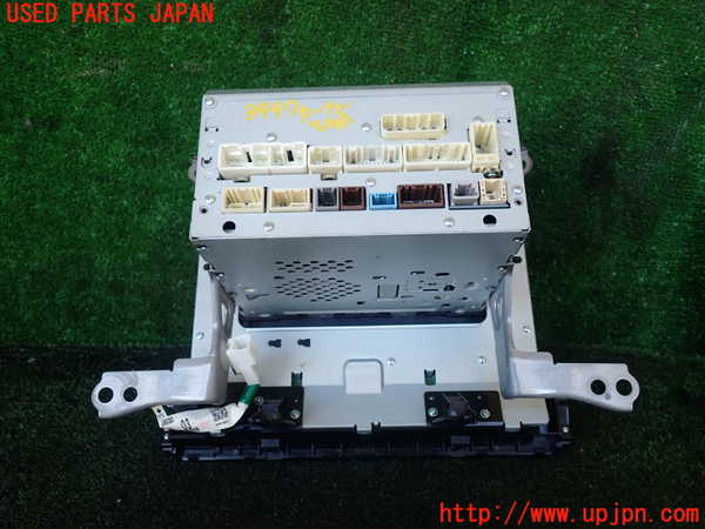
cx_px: 352
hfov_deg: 60.0
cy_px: 264
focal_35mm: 30
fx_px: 611
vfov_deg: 46.8
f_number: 2.3
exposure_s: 1/60
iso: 125
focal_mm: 5.4
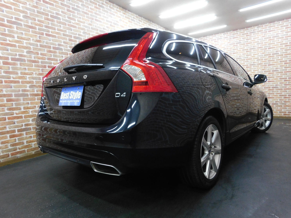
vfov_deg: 58.9
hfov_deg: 73.9
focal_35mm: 23
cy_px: 109
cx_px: 146
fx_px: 193
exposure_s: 1/25
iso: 400
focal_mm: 4
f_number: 3
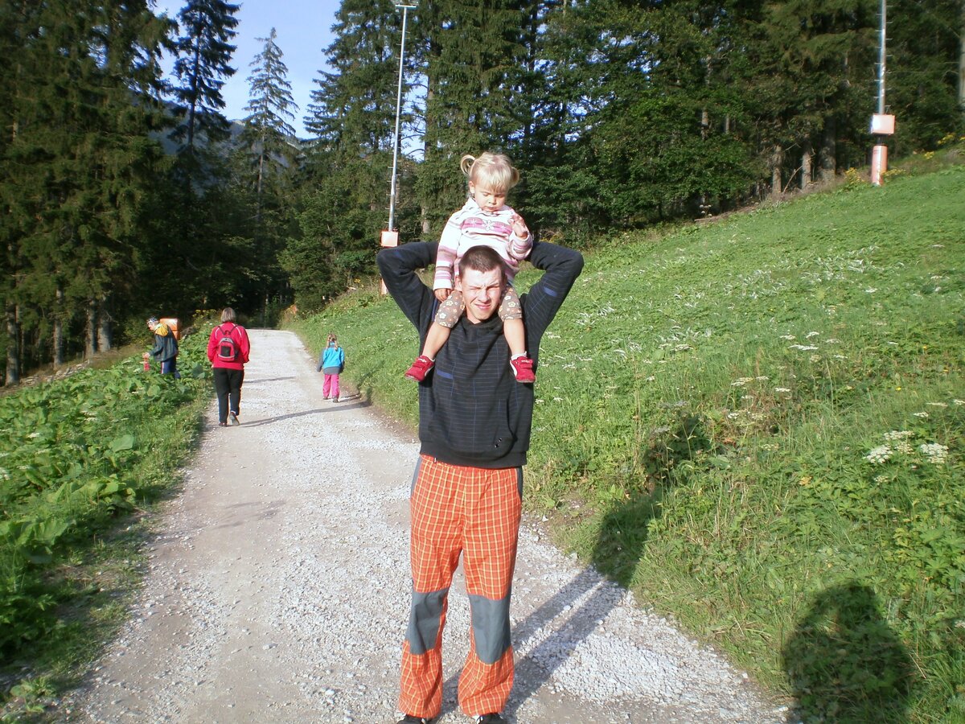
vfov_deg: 39.7
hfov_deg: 51.4
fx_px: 1004
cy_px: 362
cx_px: 482
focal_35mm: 36
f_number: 4.6
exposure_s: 1/250
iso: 100
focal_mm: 6.3
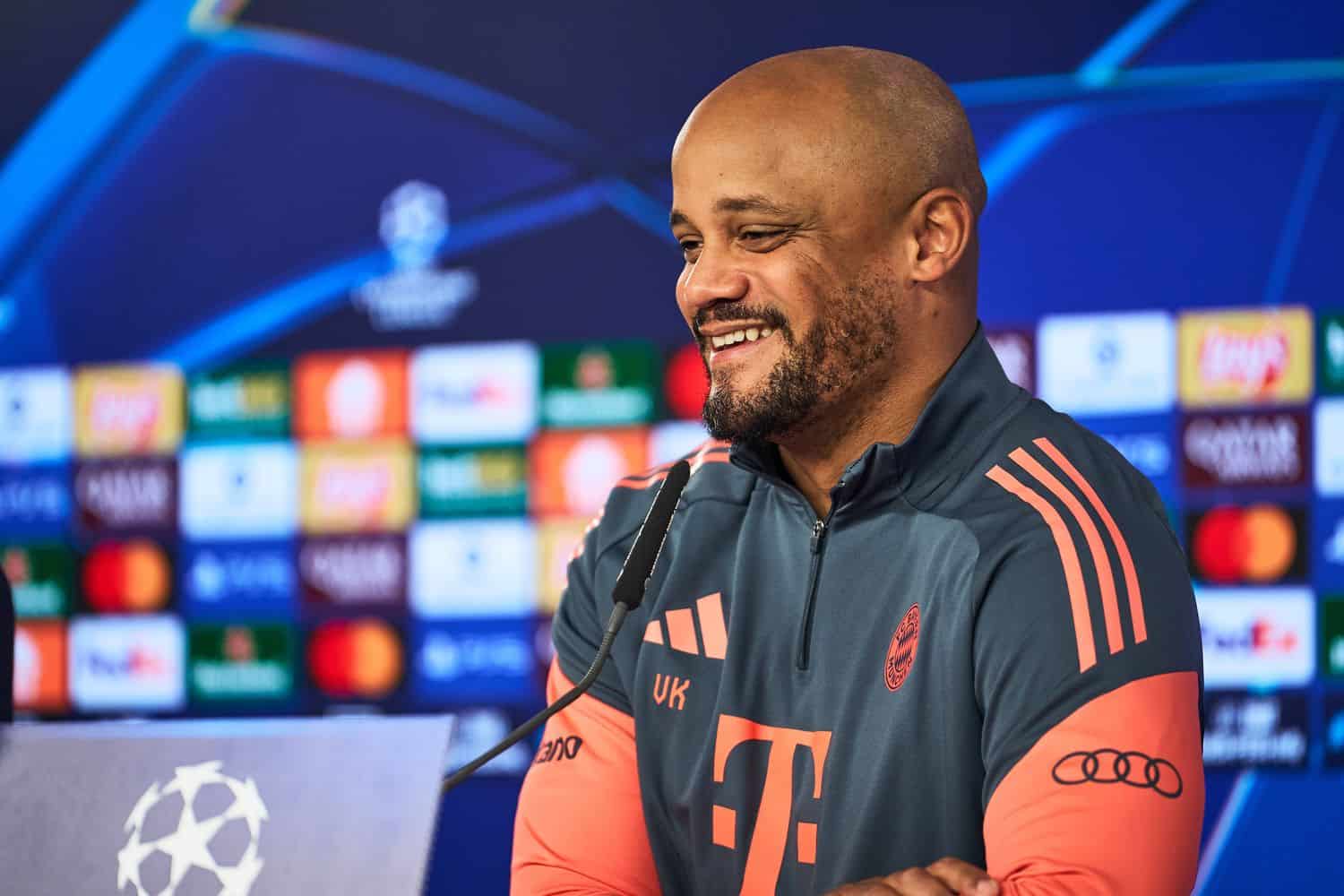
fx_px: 7466
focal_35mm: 200
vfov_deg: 6.9
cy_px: 448
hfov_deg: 10.3
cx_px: 672
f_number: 2.8
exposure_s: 1/160
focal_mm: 200
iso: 640
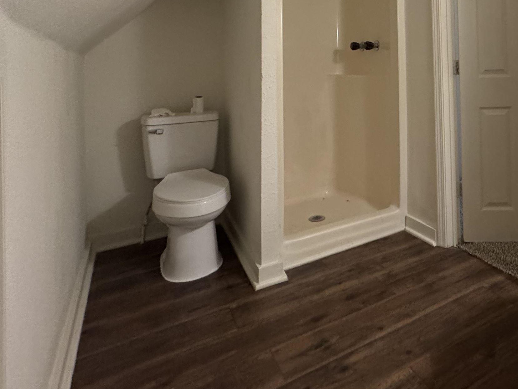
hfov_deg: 62.6
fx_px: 389
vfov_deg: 49.1
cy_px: 62
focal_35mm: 26
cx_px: 400
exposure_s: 1/60
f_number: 2.2
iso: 400
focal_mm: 2.22
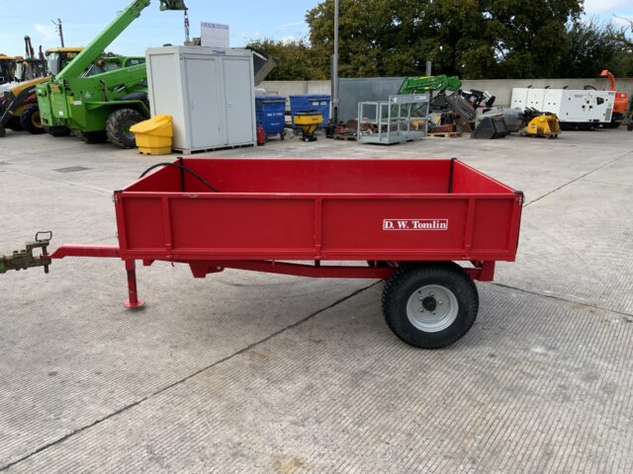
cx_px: 316
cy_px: 237
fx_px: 530
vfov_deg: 48.2
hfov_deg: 61.7
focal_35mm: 29
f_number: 1.8
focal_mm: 3
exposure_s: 1/419
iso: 16
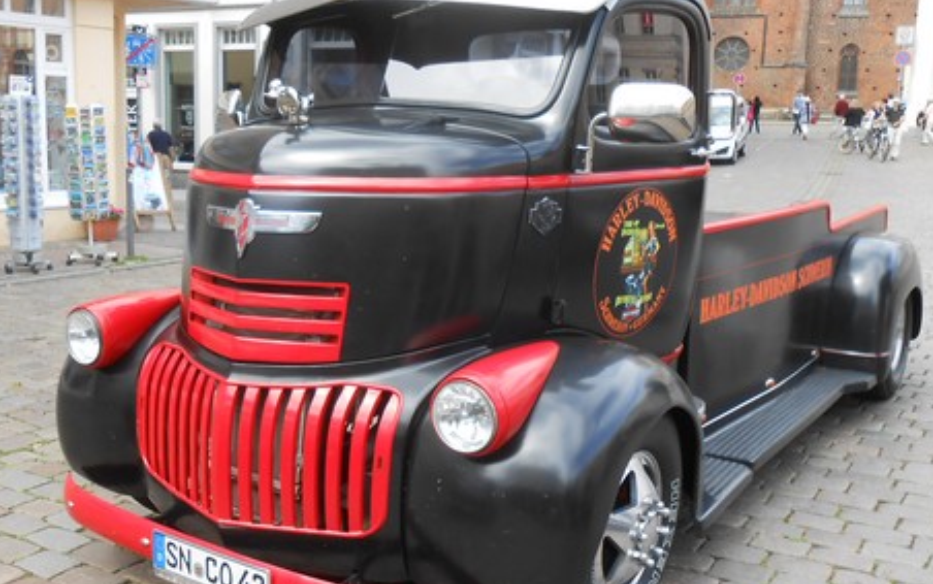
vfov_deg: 32.8
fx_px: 992
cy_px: 316
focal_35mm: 39
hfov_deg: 50.3
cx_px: 413
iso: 80
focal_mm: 4.6
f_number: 3.5
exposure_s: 1/160
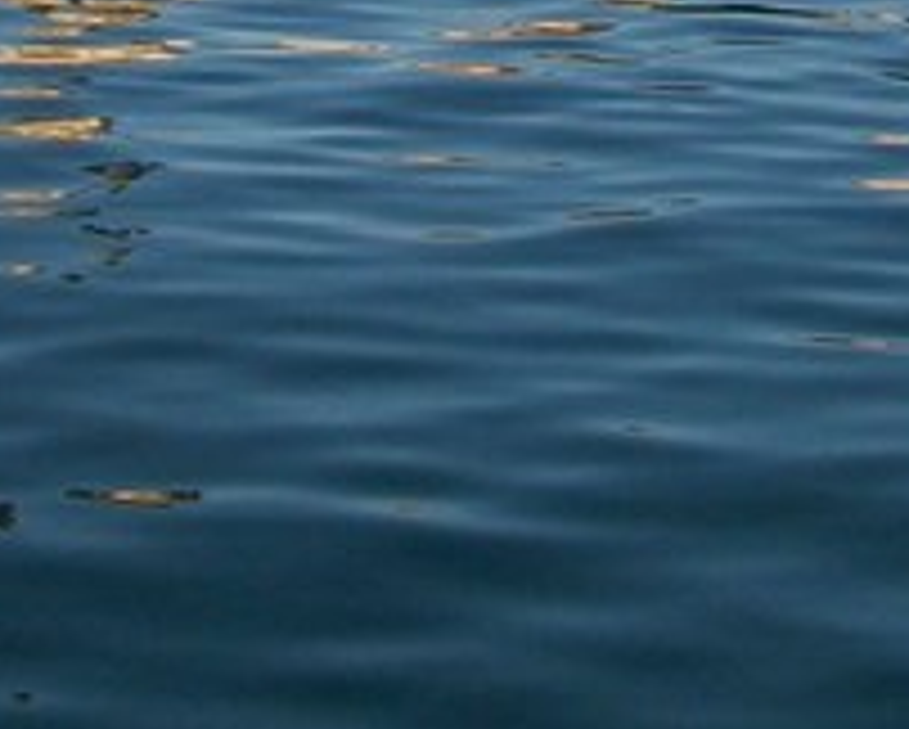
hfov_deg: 13.1
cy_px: -718
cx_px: 432
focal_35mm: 147
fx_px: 3959
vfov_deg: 9.8
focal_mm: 6.3
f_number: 5.6
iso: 80
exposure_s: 1/250
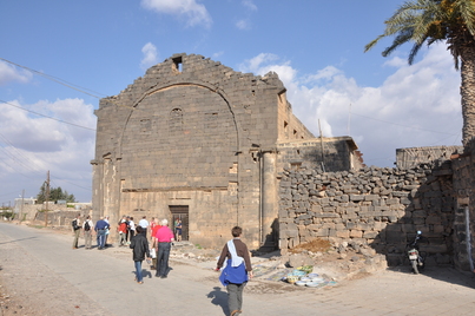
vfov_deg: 47.9
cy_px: 158
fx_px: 356
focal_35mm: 27
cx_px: 238
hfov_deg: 67.4
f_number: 10
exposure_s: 1/400
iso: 200
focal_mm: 18
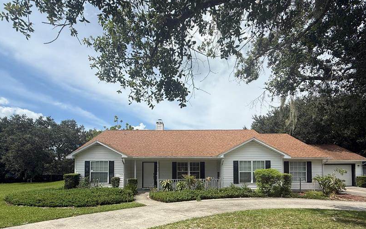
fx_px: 190
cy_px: 164
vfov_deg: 59.7
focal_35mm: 19
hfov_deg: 88.0
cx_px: 181
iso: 50
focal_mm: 2.22
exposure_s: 1/3289
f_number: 2.2
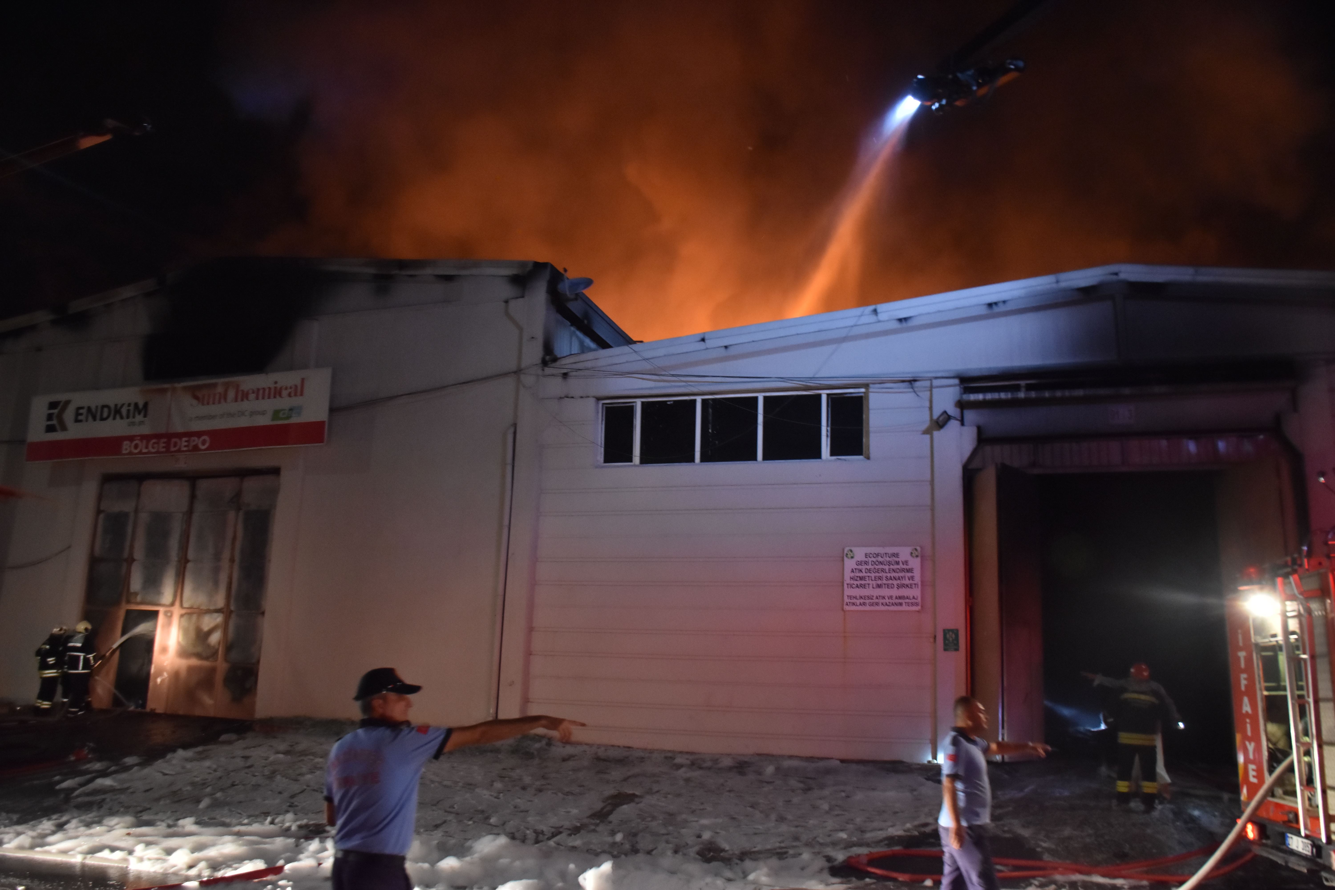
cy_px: 445
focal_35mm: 27
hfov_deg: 67.4
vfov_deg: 47.9
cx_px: 668
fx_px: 1001
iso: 1600
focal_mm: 18
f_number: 3.5
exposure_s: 1/30
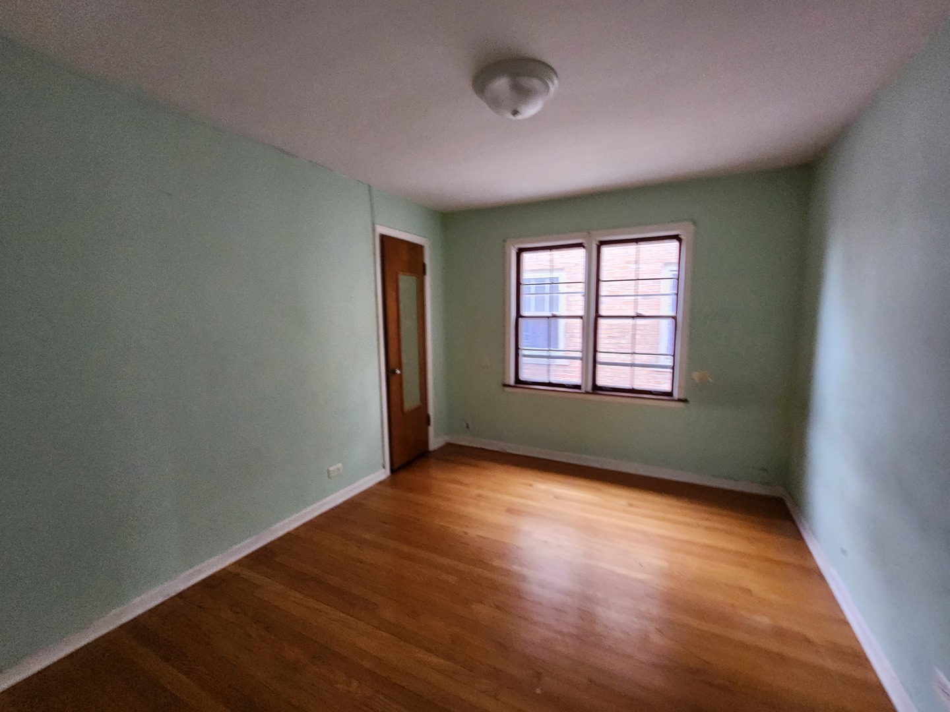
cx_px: 475
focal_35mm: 13
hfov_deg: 106.2
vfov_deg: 89.9
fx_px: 357
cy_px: 356
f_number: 2.2
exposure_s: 1/30
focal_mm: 2.2
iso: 400
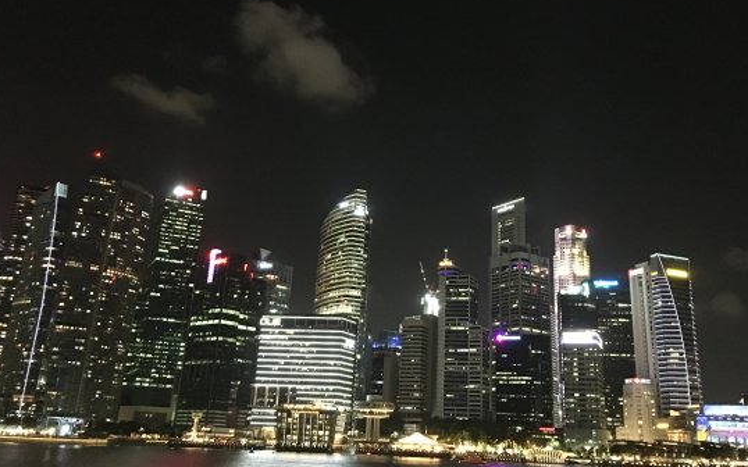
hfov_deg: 55.2
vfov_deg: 36.1
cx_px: 409
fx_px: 713
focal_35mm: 35
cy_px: 187
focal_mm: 4.15
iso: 400
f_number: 2.2
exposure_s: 1/4
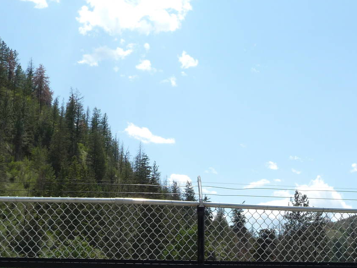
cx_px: 183
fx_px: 547
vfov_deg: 27.2
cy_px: 195
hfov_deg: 36.2
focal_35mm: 53
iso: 100
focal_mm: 4.7
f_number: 3.3
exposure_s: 1/1300
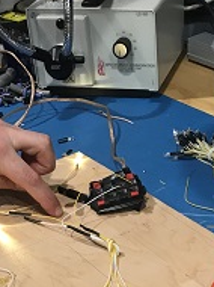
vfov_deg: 21.4
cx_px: 152
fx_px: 669
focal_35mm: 81
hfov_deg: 18.1
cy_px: 393
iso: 40
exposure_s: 1/17
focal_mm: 3.99
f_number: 1.8
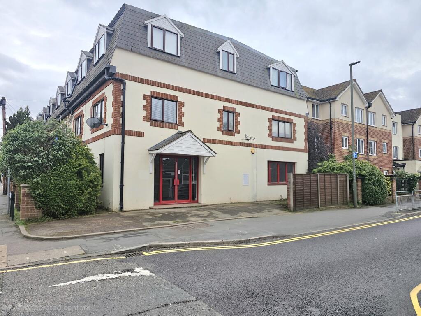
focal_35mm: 23
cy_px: 158
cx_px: 210
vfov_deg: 58.9
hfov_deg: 73.9
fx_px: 280
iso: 10
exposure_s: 1/323
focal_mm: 6.3
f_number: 1.7
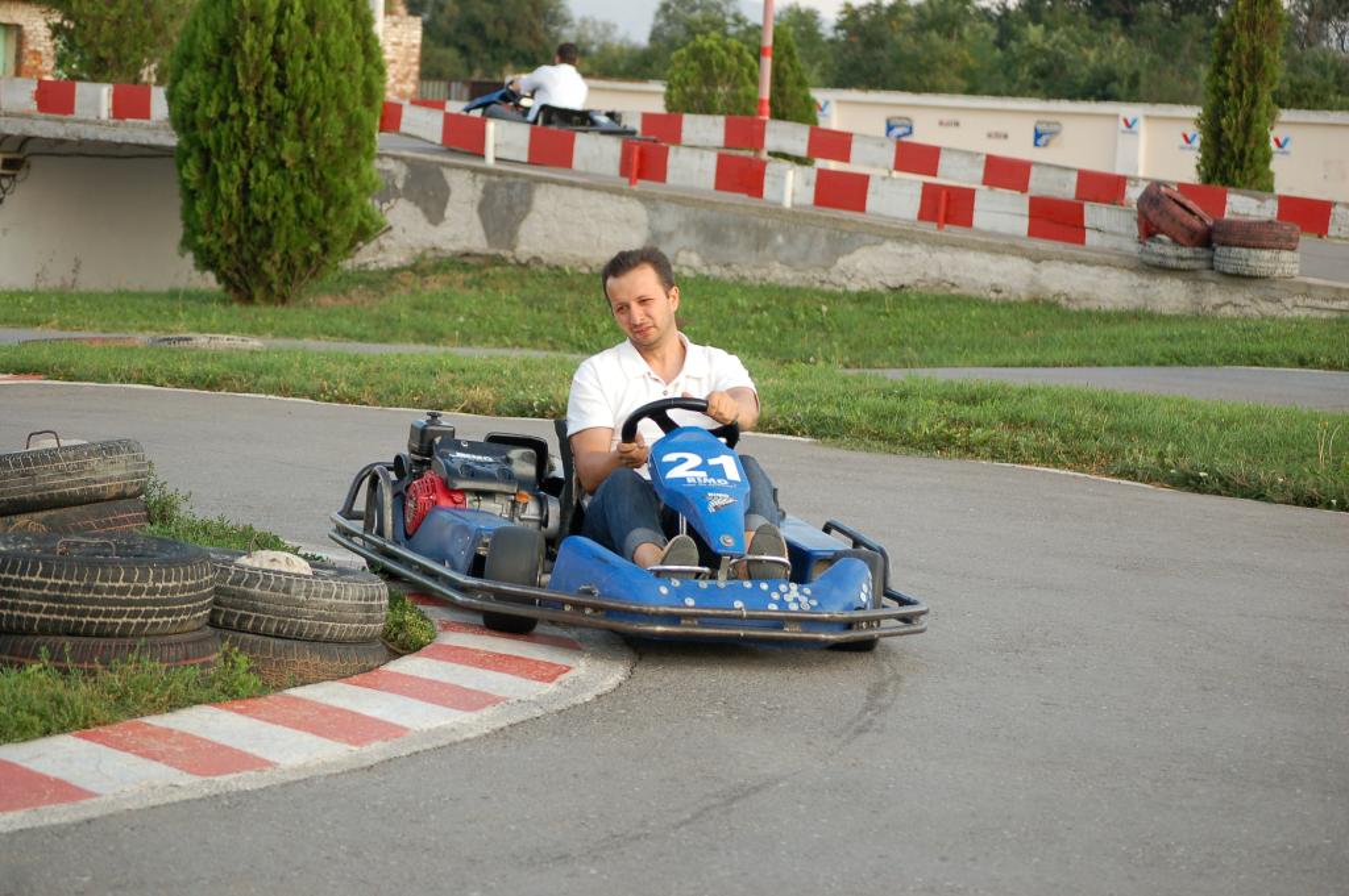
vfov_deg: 12.7
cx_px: 674
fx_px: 4044
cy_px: 448
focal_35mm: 108
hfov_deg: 18.9
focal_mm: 72
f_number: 4.2
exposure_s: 1/500
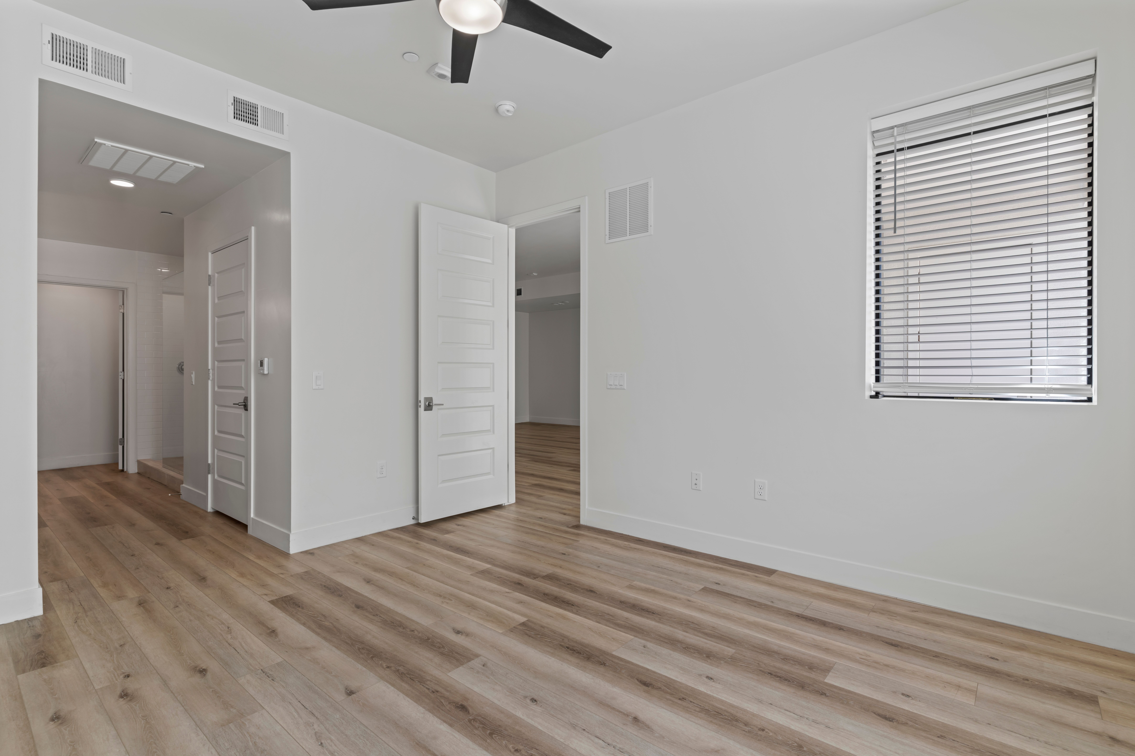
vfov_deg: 70.4
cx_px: 568
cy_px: 378
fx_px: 536
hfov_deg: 93.3
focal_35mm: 17
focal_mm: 17
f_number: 8
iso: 200
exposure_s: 1/5
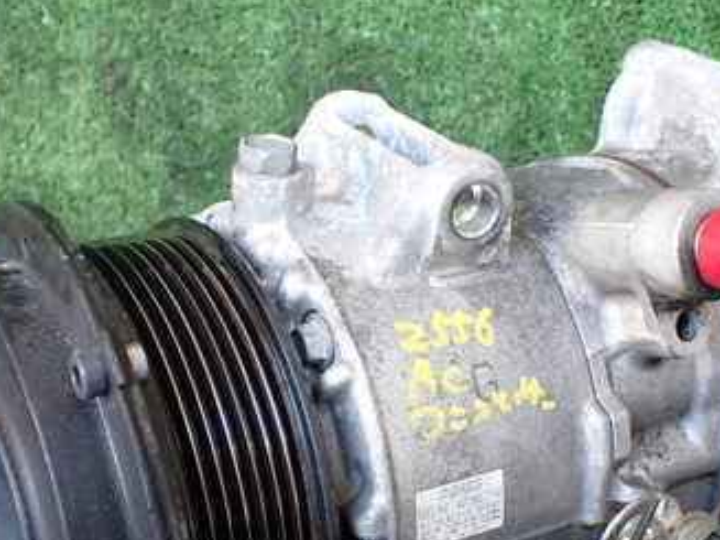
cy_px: 381
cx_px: 421
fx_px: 1144
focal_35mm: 55
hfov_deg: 34.9
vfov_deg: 26.3
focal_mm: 5.4
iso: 400
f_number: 2.3
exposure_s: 1/125
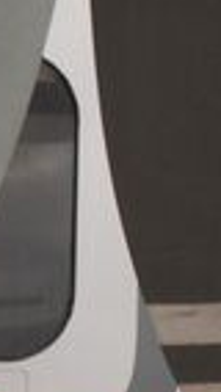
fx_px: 26451
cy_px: -660
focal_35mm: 2542
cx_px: -787
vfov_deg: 0.8
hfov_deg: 0.5
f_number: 8
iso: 200
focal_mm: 180
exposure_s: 1/250
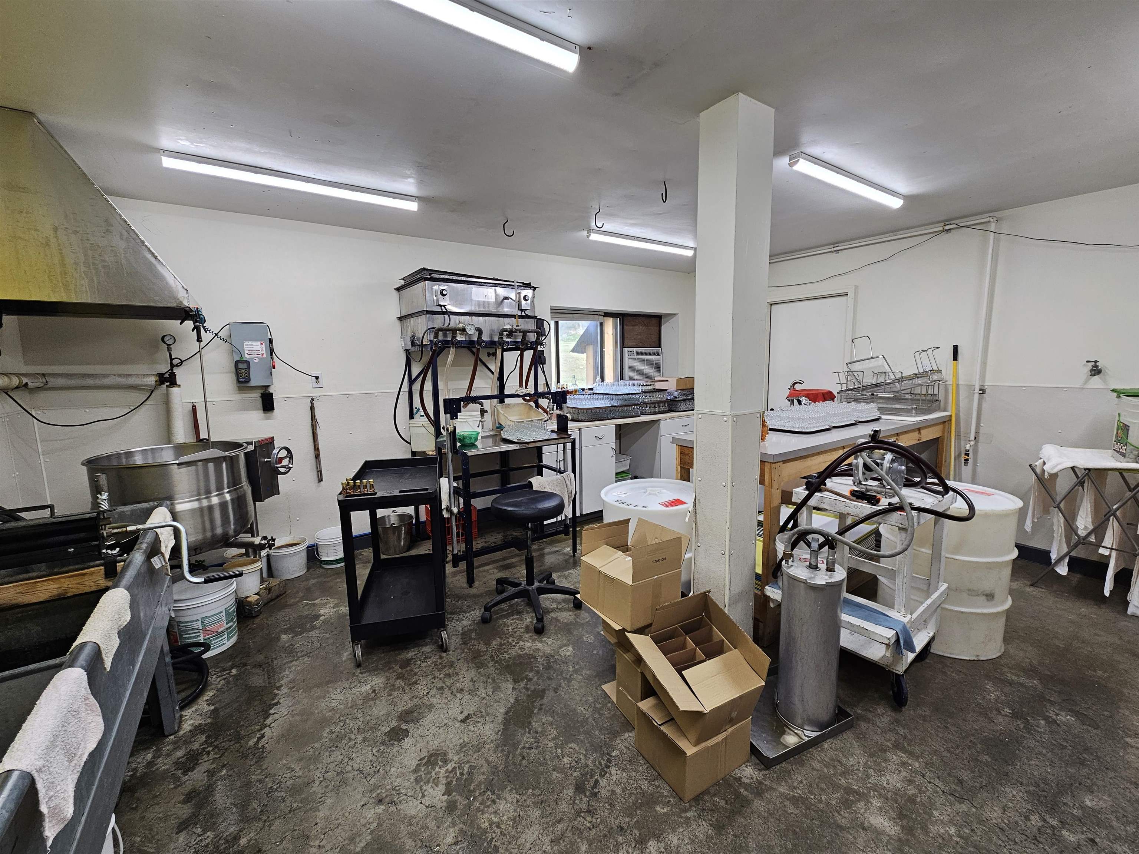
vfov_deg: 89.9
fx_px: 428
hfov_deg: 106.2
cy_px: 427
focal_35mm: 13
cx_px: 570
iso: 64
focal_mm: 2.2
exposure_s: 1/60
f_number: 2.2
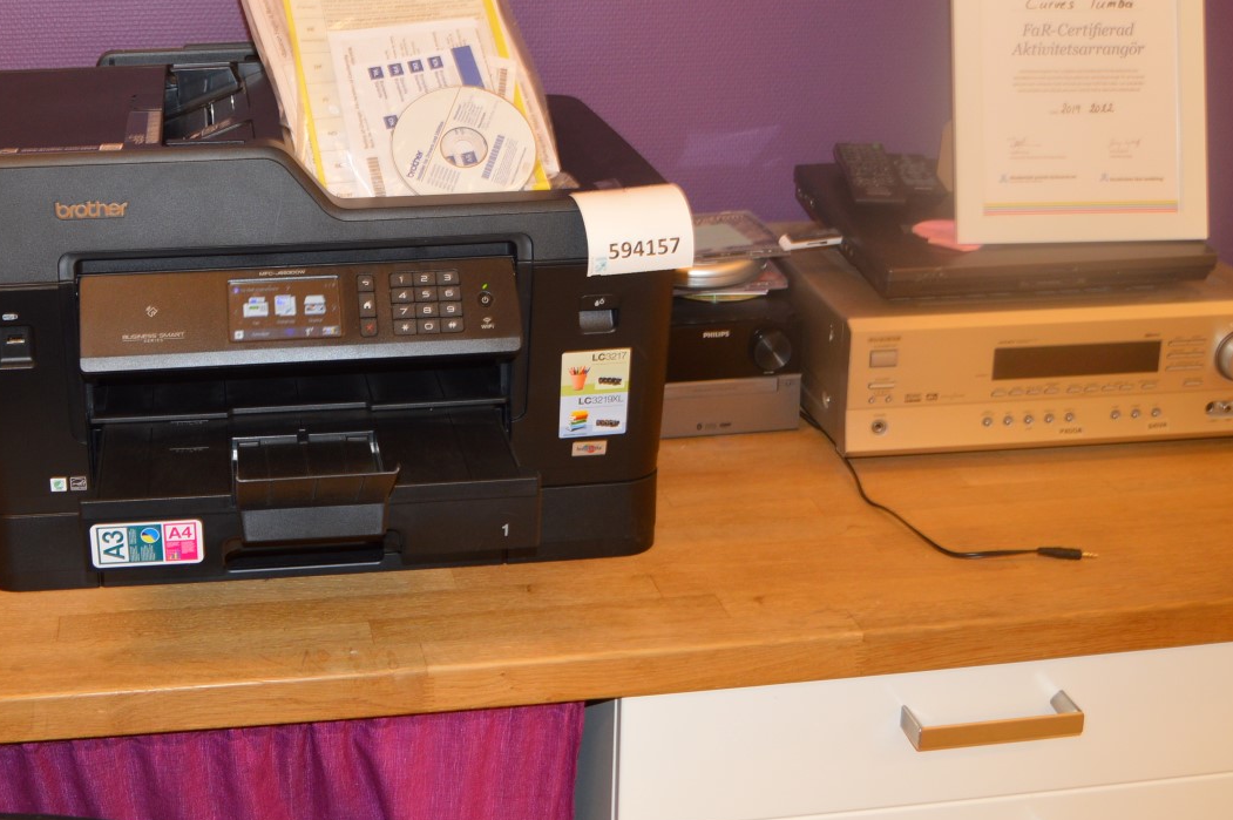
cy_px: 211
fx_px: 1745
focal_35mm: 51
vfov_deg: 26.1
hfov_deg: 38.1
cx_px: 336
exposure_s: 1/60
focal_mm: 22
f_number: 3.5
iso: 400
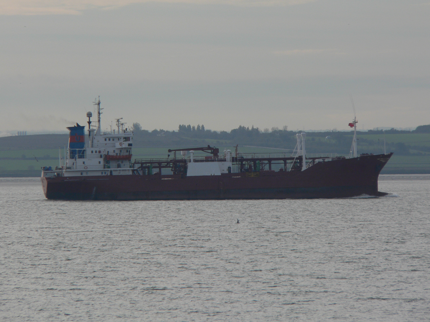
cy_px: 161
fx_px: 5366
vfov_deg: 3.4
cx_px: 215
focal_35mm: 432
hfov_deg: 4.6
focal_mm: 72
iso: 80
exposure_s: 1/640
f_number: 5.6
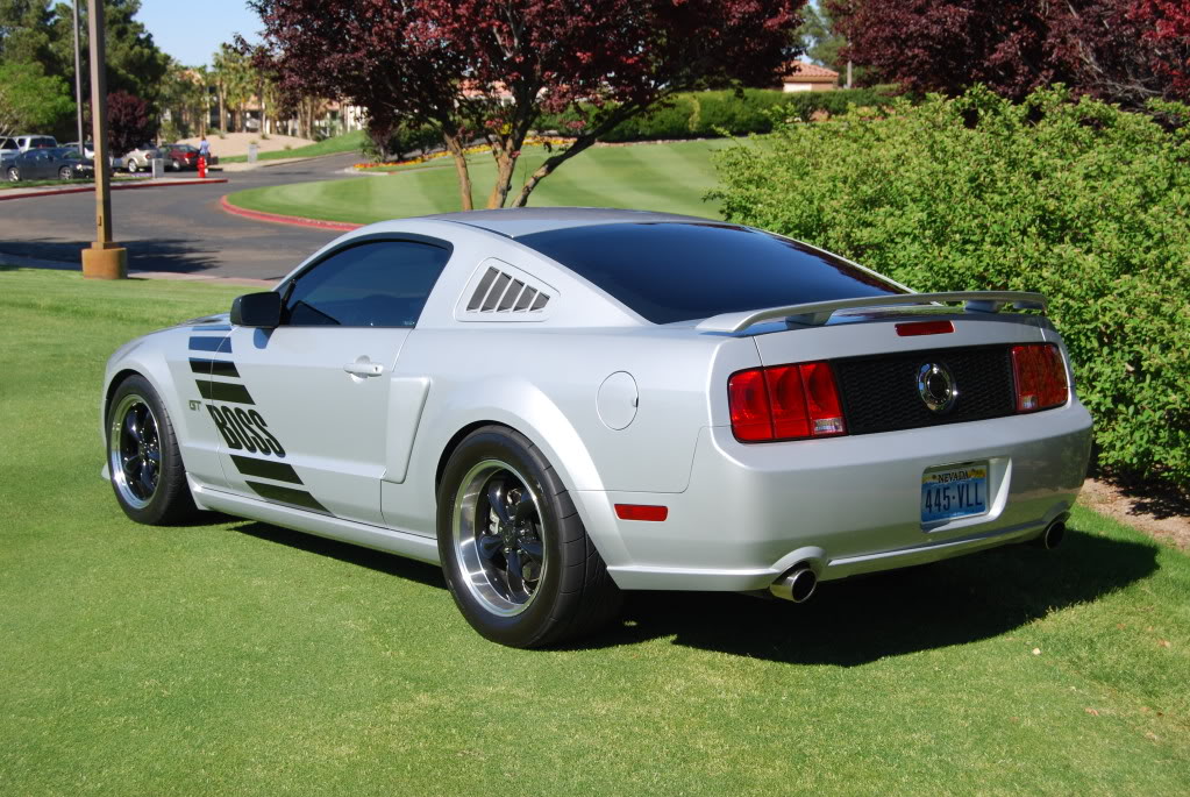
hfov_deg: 37.8
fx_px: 1738
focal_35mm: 52
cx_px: 595
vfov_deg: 25.8
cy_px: 398
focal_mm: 35
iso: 100
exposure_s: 1/250
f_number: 8
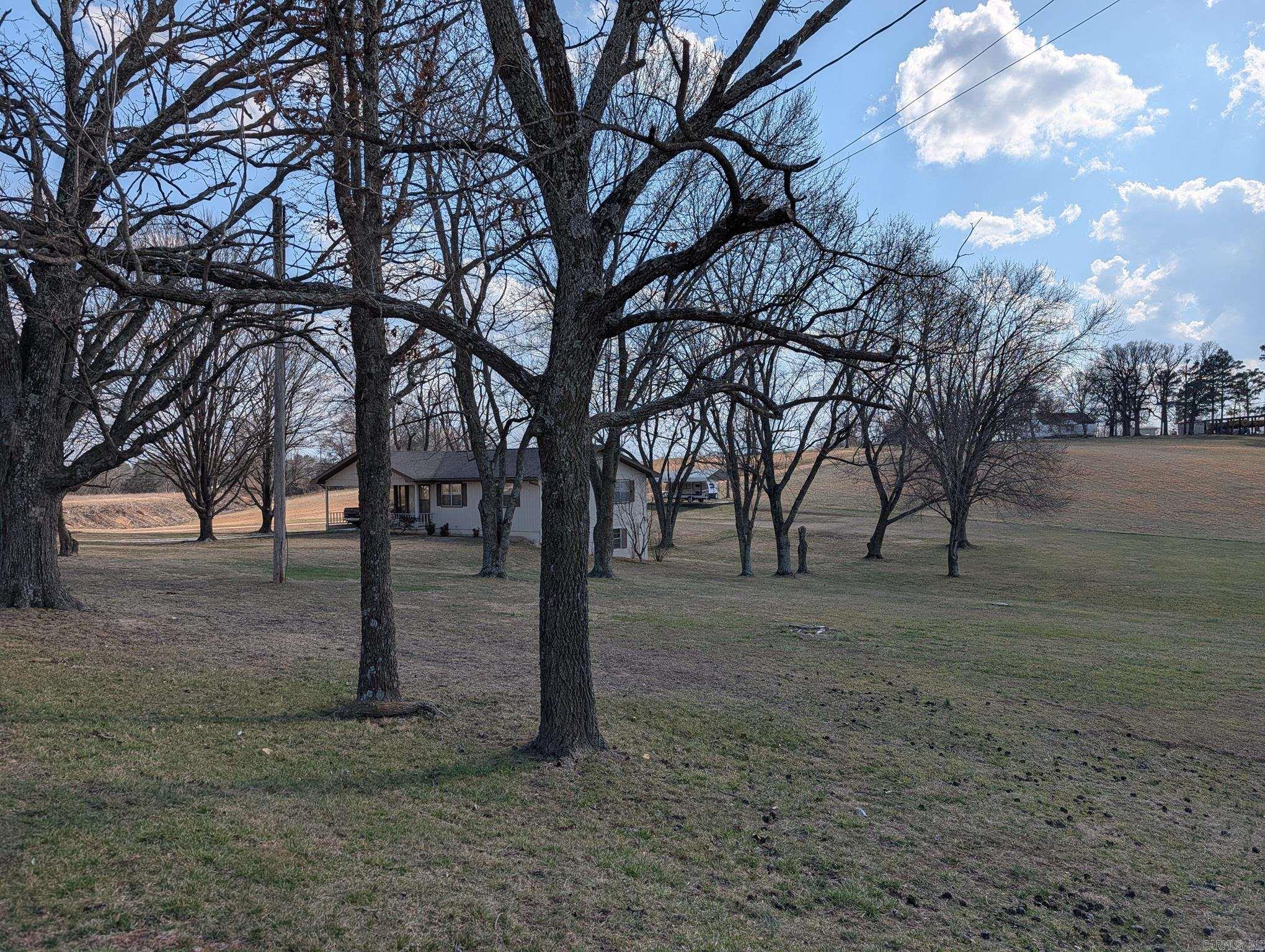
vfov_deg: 56.9
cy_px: 476
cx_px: 632
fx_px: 878
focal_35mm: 24
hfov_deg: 71.5
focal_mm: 6.9
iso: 15
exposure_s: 1/1923
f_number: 1.68
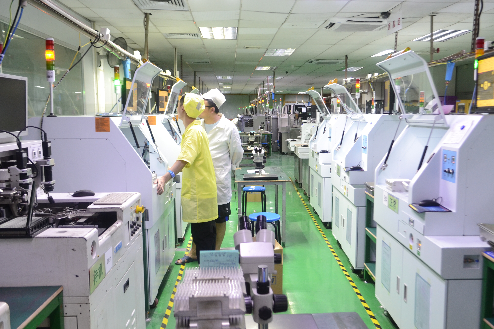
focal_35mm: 32
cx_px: 253
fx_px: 439
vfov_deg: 41.1
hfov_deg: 58.7
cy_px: 171
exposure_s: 1/15
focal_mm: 18
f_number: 3.5
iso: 800
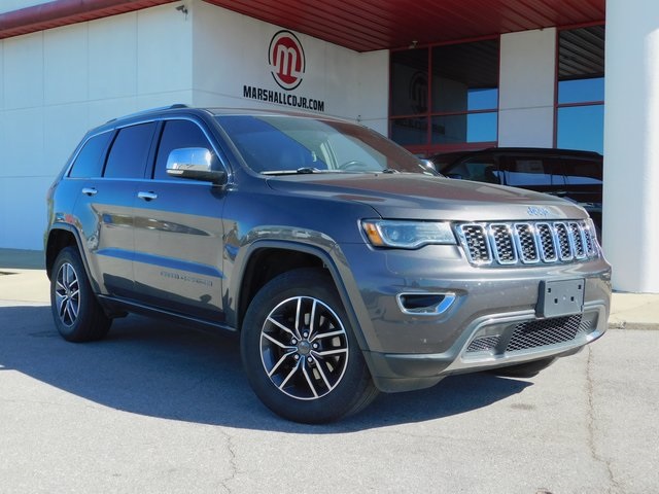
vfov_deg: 36.0
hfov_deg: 46.8
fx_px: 761
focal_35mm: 40
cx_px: 330
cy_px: 247
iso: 125
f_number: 3.6
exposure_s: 1/500
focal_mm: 7.1
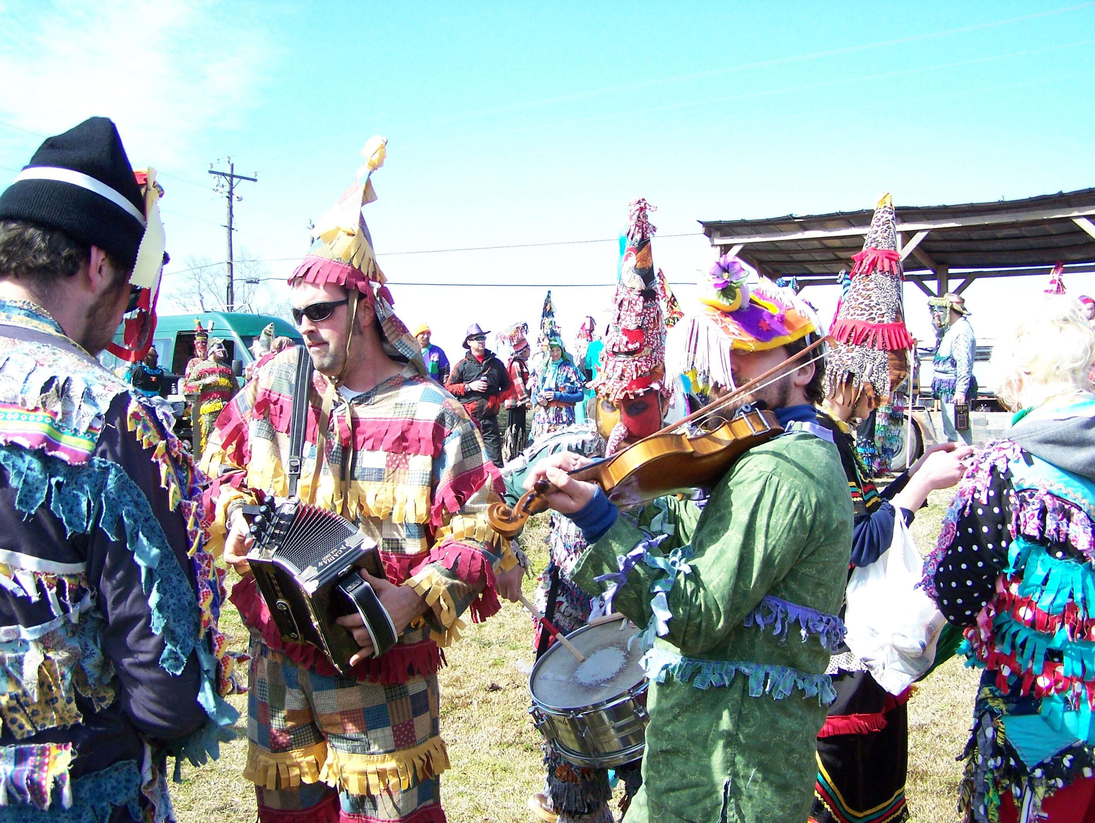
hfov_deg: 48.9
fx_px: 1203
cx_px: 548
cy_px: 412
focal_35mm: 38
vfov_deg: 37.8
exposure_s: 1/640
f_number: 4
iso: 160
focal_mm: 6.3
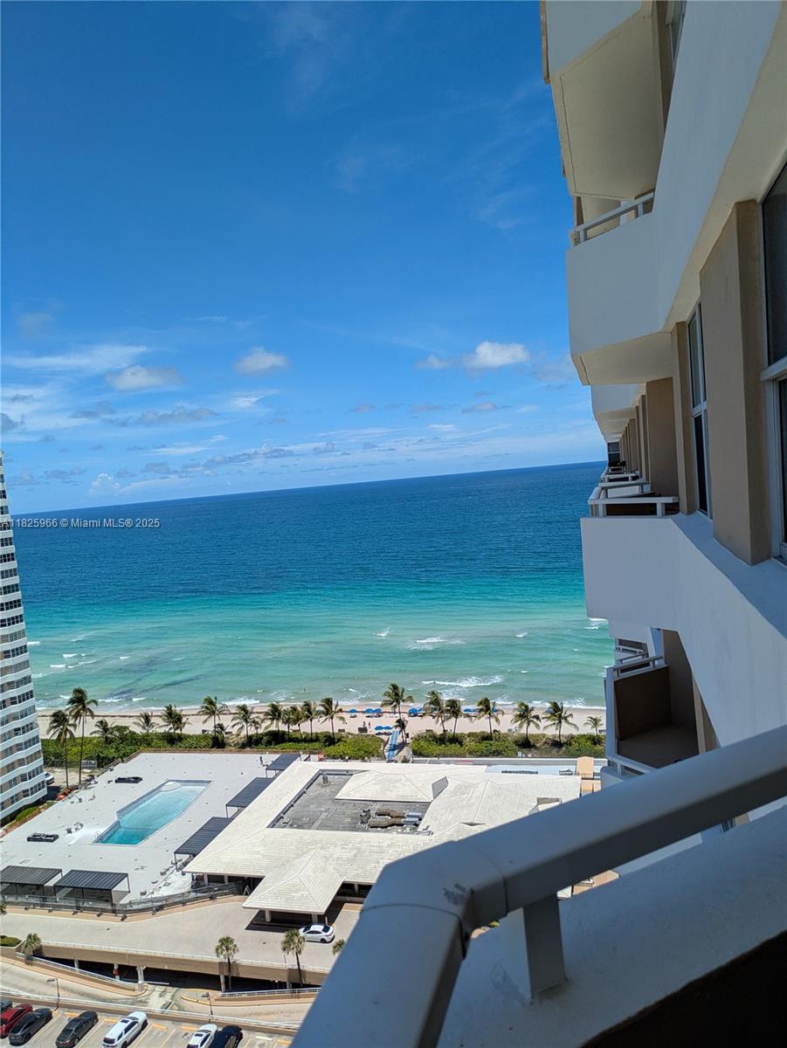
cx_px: 394
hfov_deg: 54.9
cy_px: 524
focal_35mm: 25
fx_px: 757
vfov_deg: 69.4
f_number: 1.89
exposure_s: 1/4444
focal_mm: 5.43
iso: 49
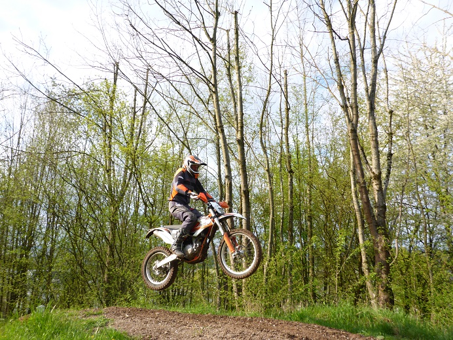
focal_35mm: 28
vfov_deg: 49.7
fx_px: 366
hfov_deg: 63.4
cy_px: 170
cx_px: 226
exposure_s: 1/400
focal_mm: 4.9
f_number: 3.3
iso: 100
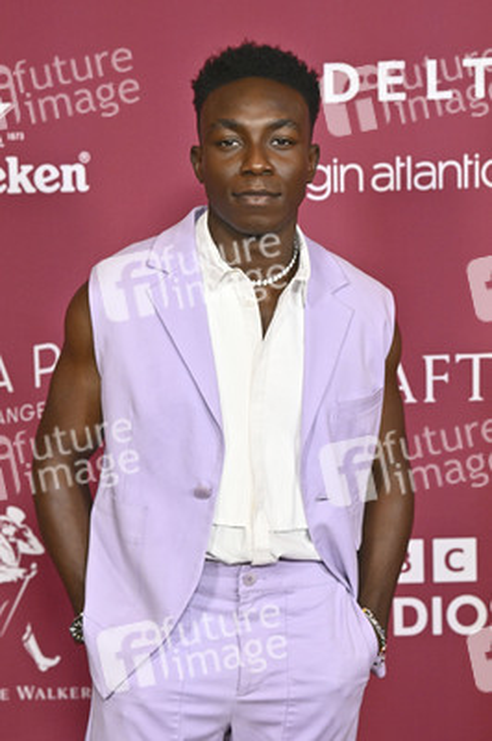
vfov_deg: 24.8
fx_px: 1684
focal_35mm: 82
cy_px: 370
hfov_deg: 16.6
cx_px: 246
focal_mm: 82
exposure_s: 1/320
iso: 3200
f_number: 4
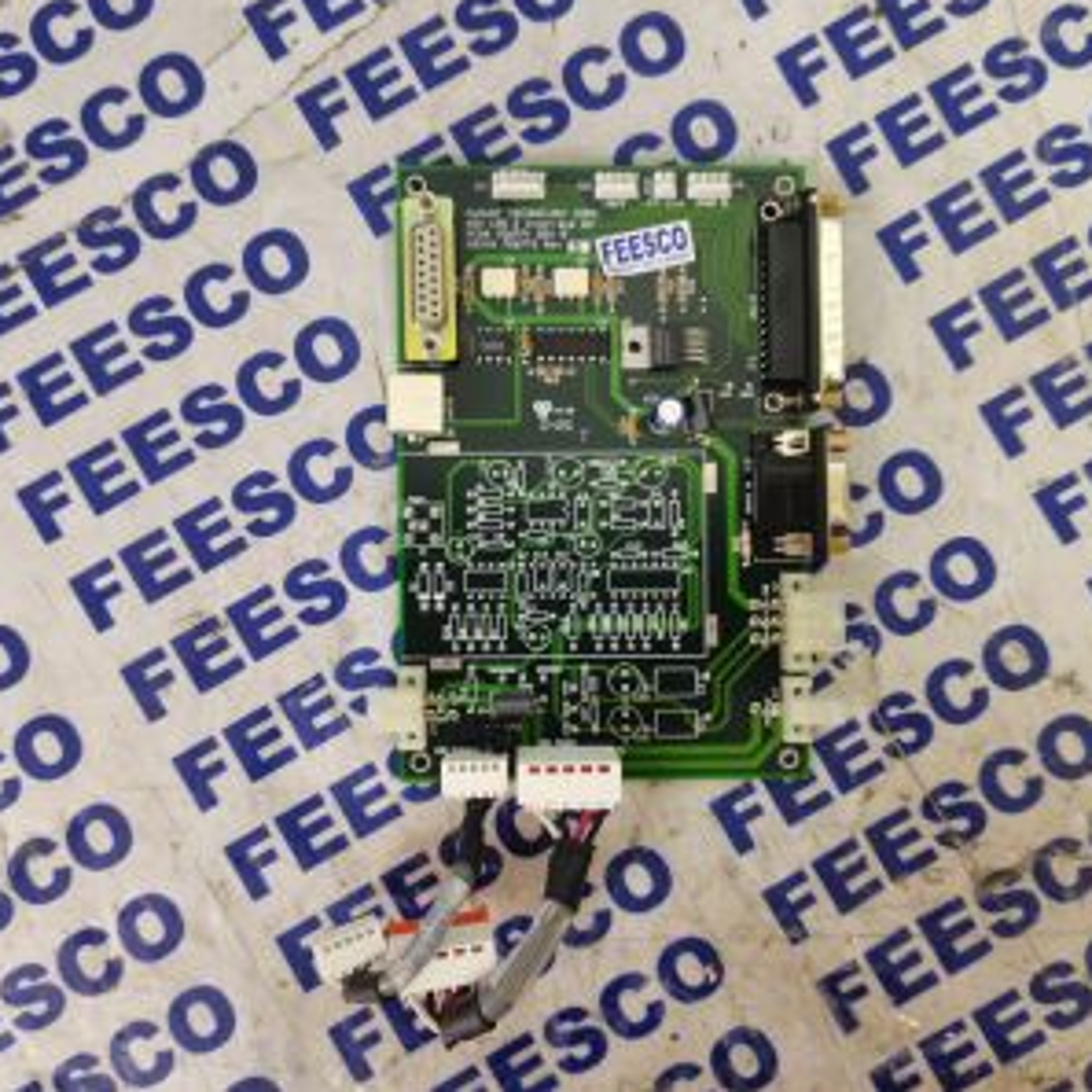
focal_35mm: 31
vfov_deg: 52.5
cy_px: 544
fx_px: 1106
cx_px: 552
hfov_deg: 52.5
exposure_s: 1/20
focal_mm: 5.58
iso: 640
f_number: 1.8
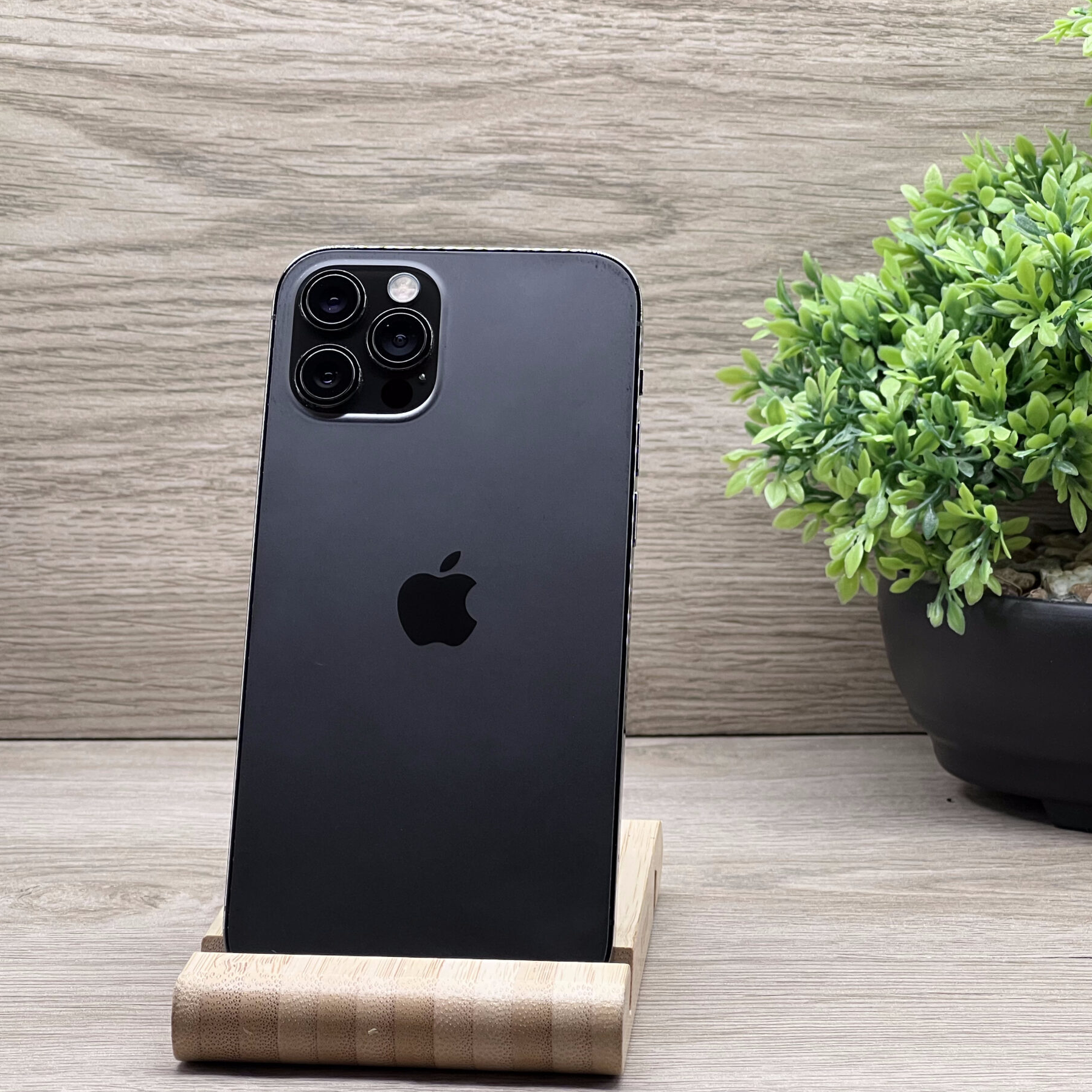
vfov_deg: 17.9
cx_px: 441
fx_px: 3462
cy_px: 541
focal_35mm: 97
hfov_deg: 17.9
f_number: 2.8
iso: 100
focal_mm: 9
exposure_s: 1/100
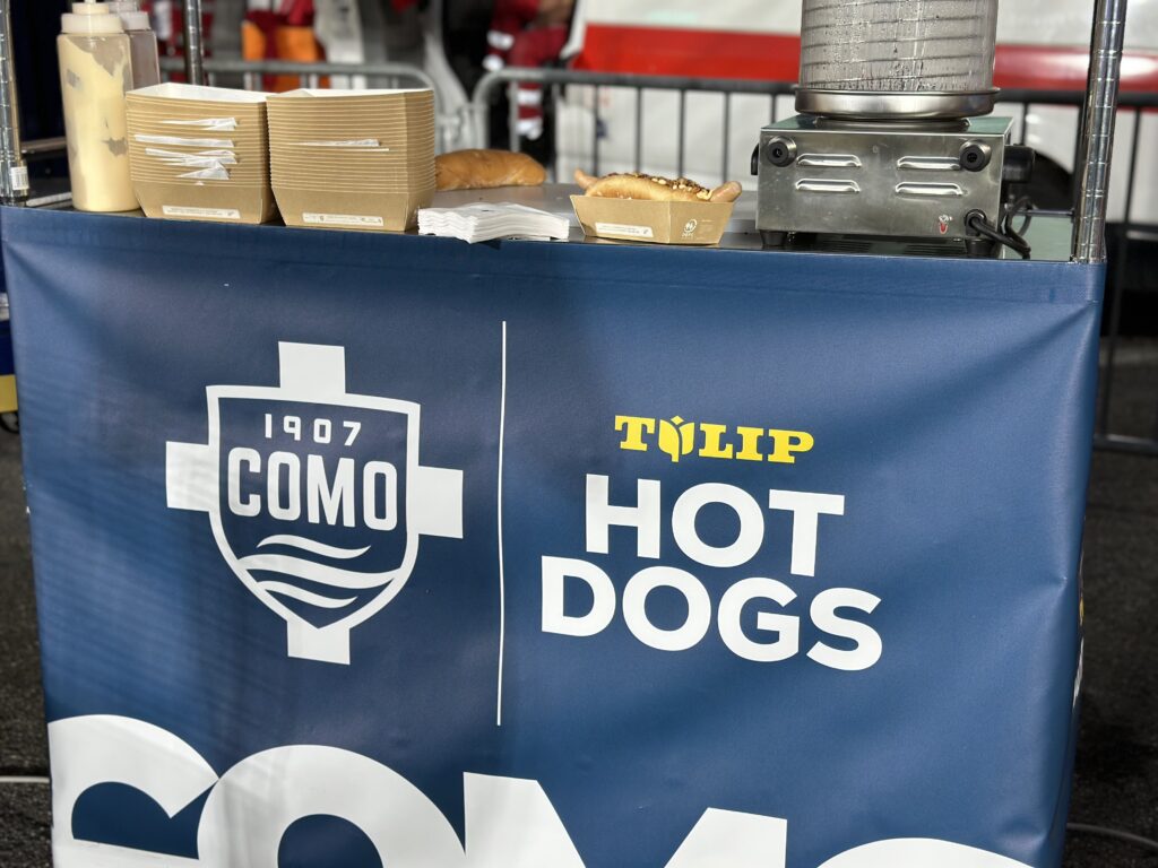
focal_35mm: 48
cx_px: 579
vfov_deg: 30.3
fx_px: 1606
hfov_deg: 39.7
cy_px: 434
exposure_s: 1/100
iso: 100
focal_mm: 6.86
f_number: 1.78
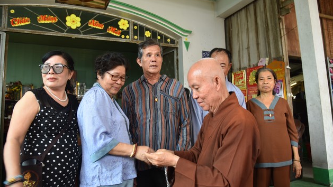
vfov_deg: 44.3
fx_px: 230
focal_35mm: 26
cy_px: 83
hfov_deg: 71.9
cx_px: 169
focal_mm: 24
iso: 560
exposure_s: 1/60
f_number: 4
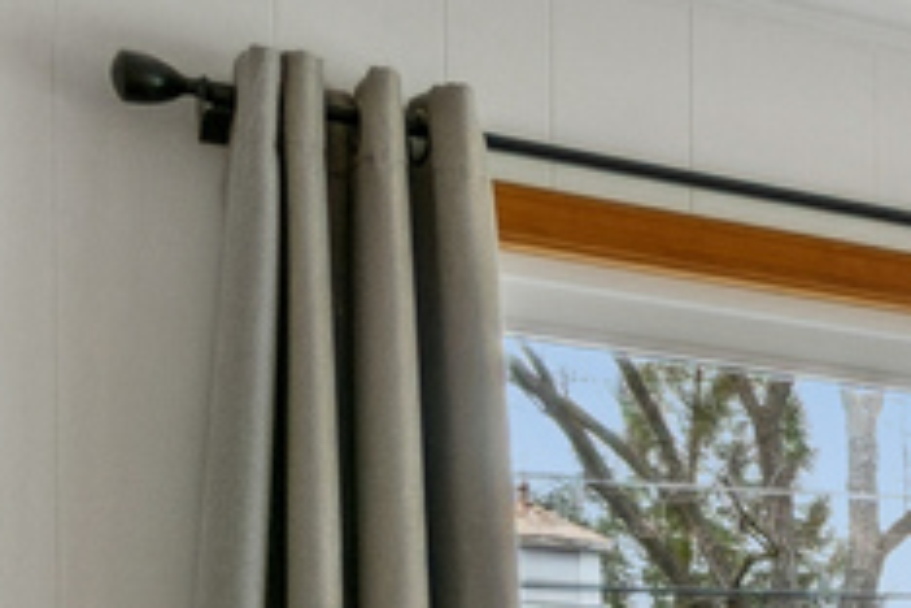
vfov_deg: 12.5
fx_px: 2454
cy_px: 1181
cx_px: 2564
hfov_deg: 12.3
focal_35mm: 97
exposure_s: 1/15
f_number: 13
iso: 400
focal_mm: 14
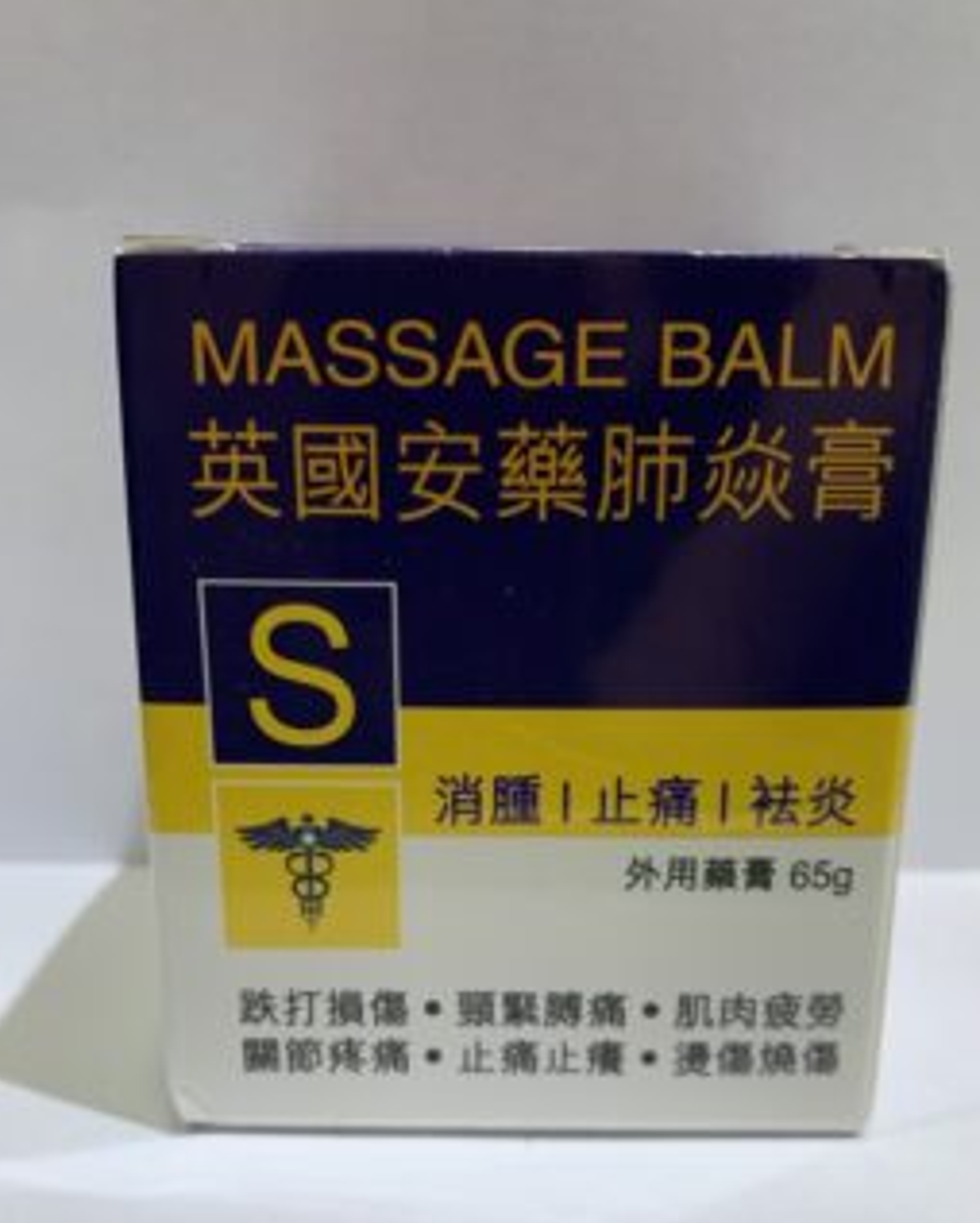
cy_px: 710
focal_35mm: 32
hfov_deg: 45.8
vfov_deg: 55.4
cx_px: 517
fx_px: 1159
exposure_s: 1/121
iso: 64
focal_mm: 4.25
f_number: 1.8
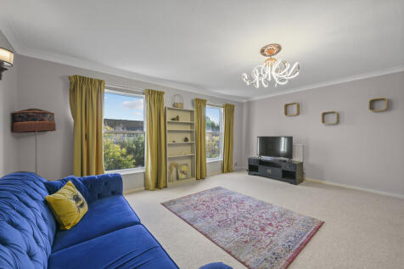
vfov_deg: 81.2
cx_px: 202
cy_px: 134
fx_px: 157
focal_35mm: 14
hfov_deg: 104.3
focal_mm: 14
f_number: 16
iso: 200
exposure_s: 1/2
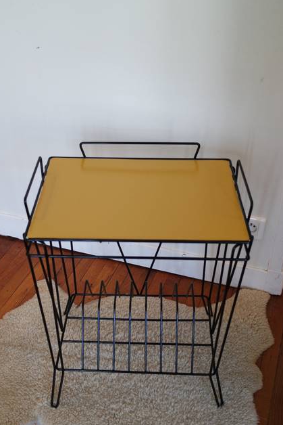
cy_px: 236
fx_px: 519
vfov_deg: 44.4
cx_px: 145
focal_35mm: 44
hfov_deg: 30.5
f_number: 3.5
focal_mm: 24
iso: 800
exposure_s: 1/50
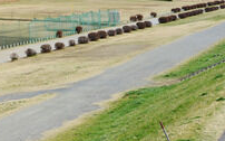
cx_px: -47
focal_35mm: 106
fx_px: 650
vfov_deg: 11.8
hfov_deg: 18.6
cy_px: -63
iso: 100
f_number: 8
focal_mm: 35
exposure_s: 1/250
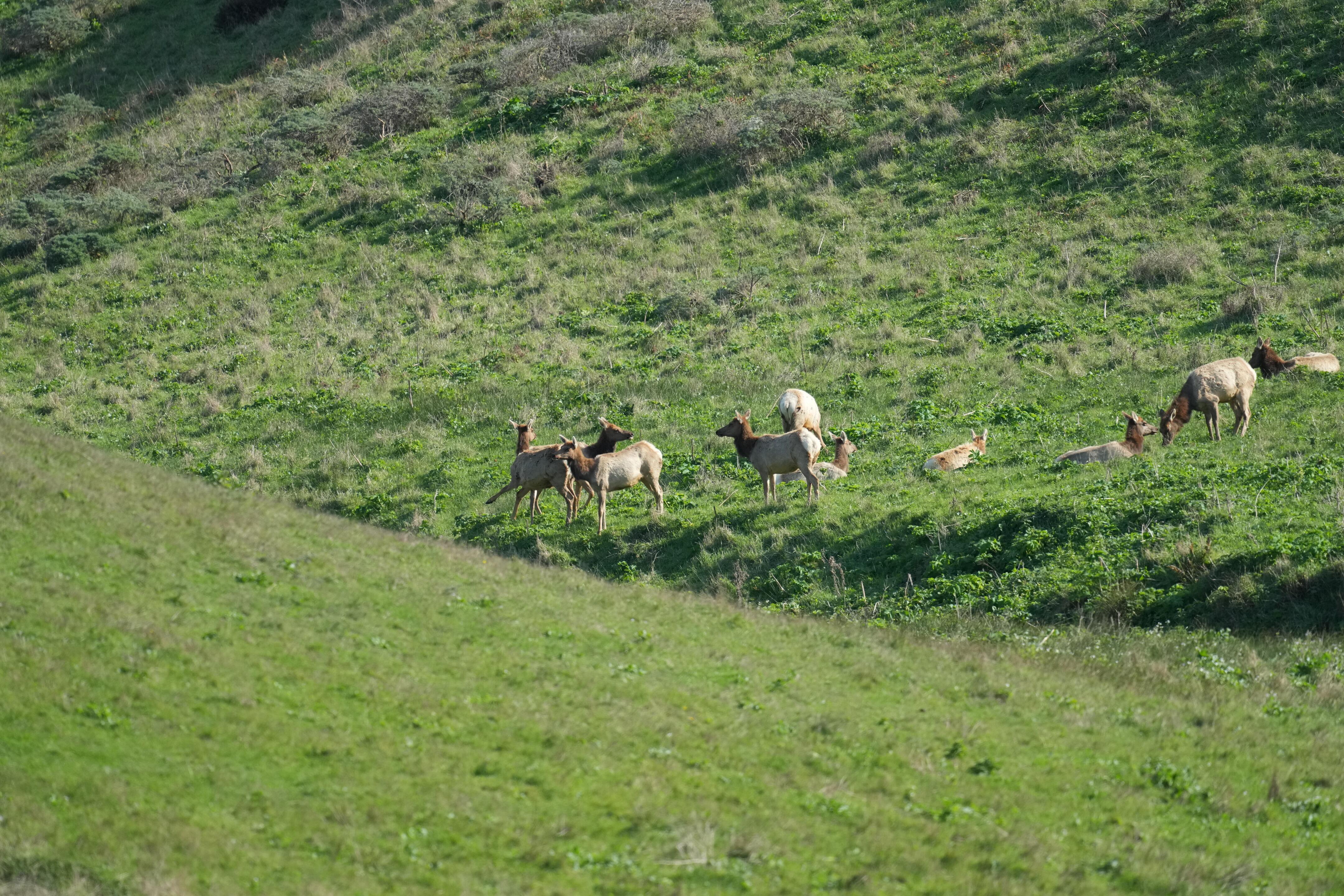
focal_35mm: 600
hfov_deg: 3.4
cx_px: 672
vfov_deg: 2.3
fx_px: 22398
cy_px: 448
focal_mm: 600
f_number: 5.6
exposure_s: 1/2000
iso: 1250
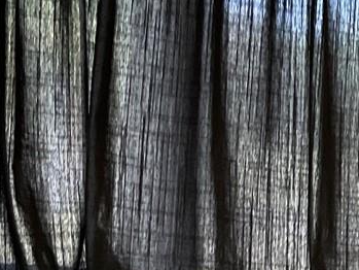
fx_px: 1380
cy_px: 435
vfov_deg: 10.7
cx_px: 491
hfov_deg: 14.1
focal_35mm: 133
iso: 50
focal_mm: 3
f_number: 1.8
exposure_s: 1/60
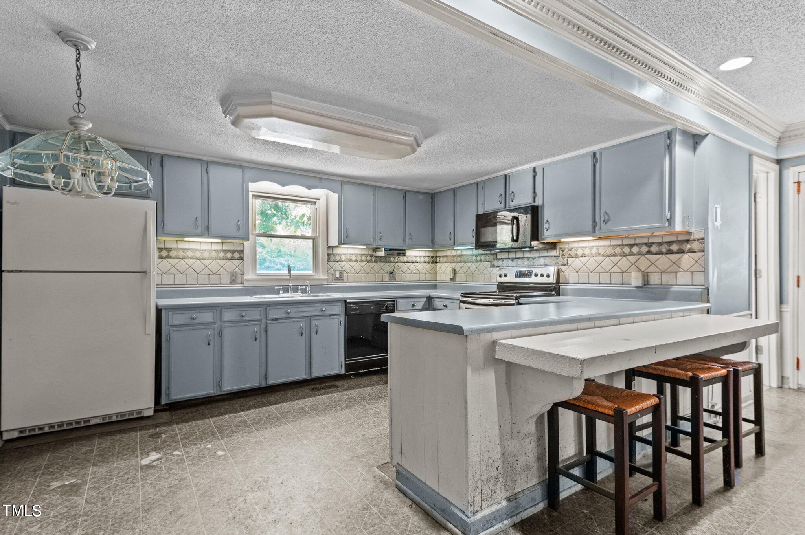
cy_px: 268
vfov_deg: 70.3
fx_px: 380
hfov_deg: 93.3
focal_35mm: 17
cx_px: 402
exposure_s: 1/2
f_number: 6.3
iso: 400
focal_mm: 17
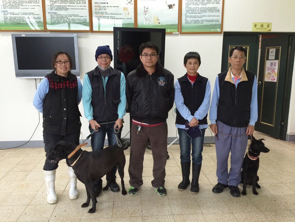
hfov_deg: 61.7
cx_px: 148
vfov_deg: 48.2
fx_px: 247
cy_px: 111
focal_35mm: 29
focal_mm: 4.15
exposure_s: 1/15
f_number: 2.2
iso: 80
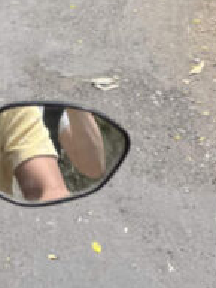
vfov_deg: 18.3
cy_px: -125
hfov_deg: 15.2
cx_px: 79
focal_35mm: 97
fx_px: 806
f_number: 1.6
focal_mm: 5.1
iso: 50
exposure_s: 1/2137
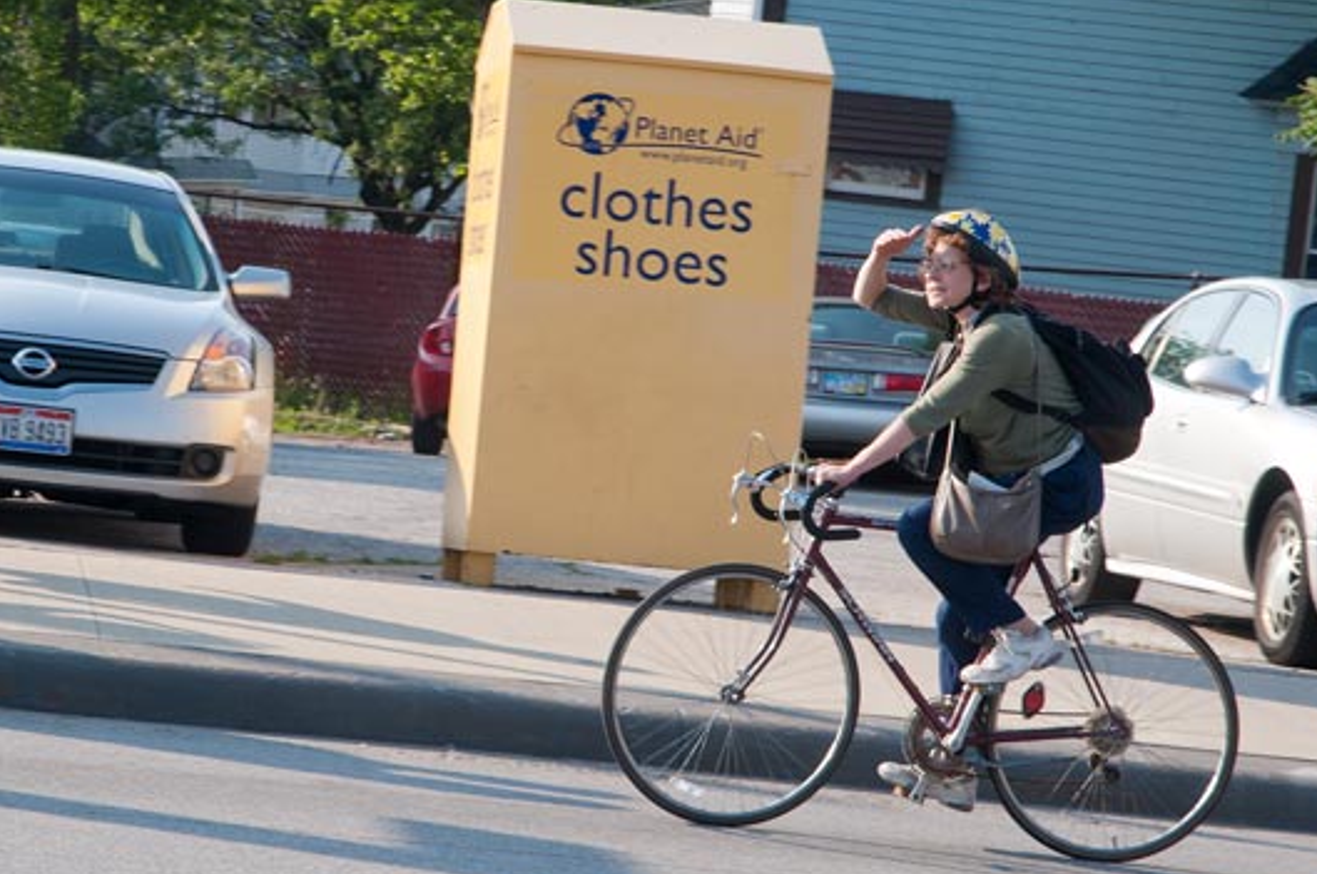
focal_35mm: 102
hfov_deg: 20.0
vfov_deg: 13.4
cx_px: 717
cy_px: 454
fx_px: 3726
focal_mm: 62
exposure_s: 1/160
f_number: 10
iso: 200
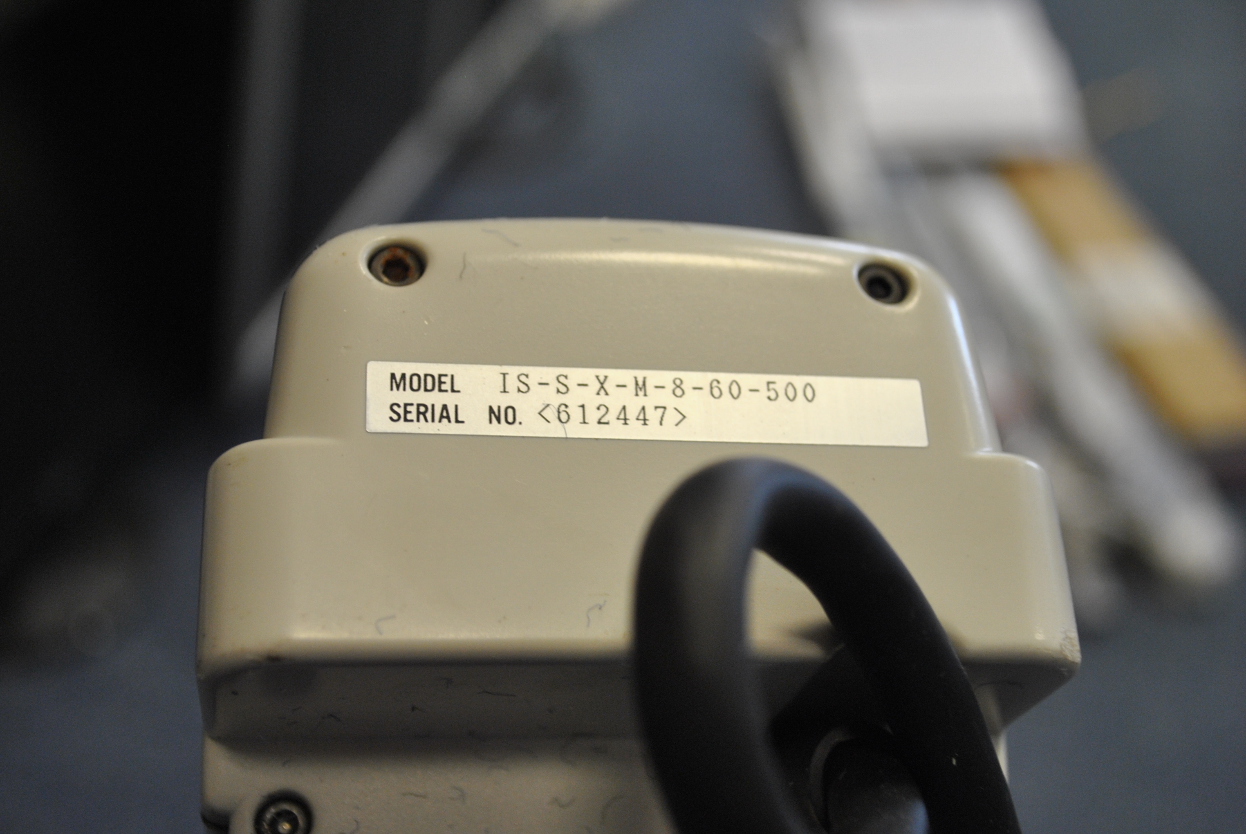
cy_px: 417
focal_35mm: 51
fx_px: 1767
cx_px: 623
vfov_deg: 26.6
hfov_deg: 38.8
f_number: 5
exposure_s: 1/25
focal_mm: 34
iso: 400
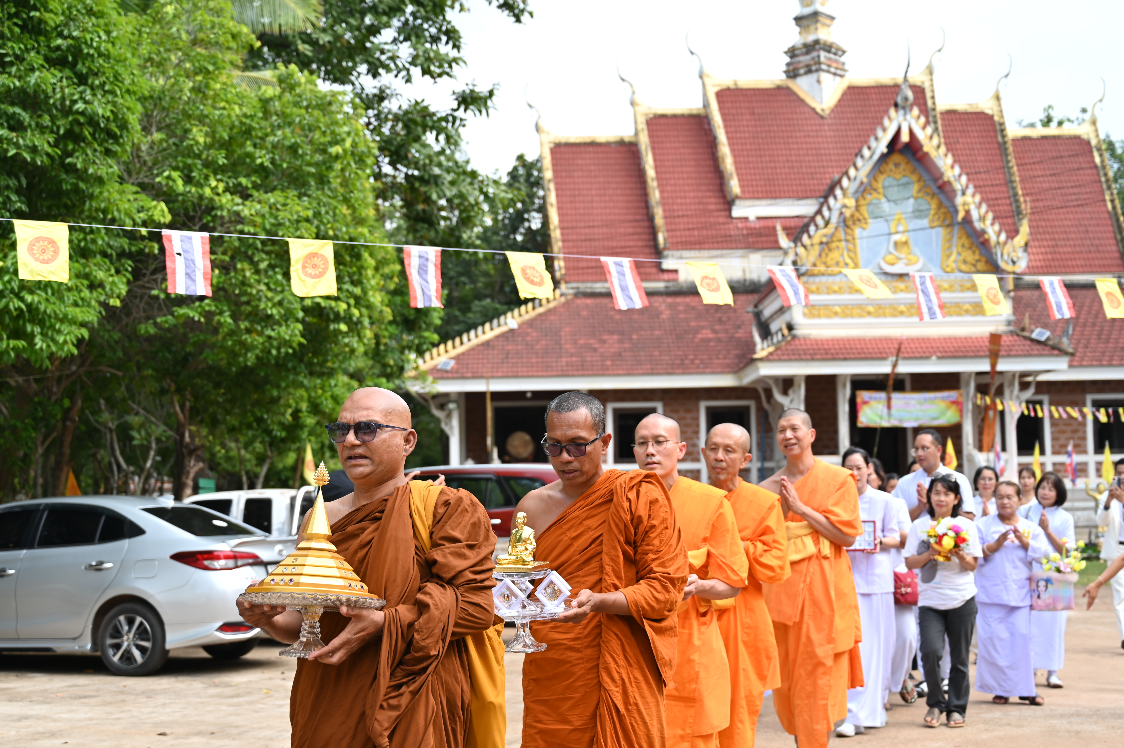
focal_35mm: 48
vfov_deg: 28.0
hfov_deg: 41.1
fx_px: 1498
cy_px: 374
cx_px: 562
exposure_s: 1/250
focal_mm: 48
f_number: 4
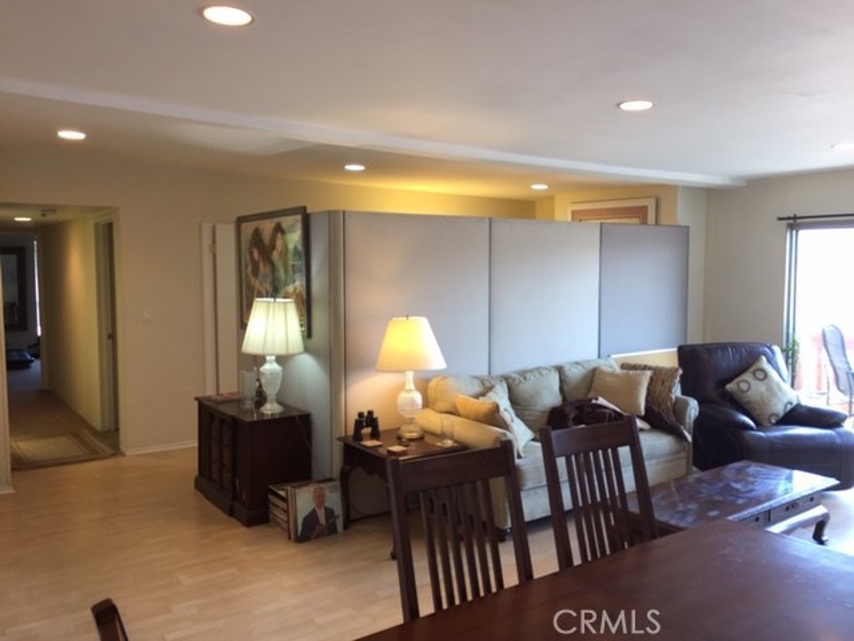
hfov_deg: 61.7
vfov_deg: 48.2
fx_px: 715
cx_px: 427
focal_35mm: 29
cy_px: 320
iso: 40
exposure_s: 1/30
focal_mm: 4.15
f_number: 2.2
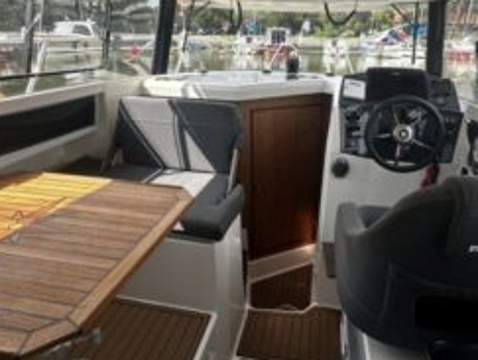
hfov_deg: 73.4
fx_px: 318
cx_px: 273
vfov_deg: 58.6
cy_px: 146
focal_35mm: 23
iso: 40
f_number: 2.2
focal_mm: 2.22
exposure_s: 1/502
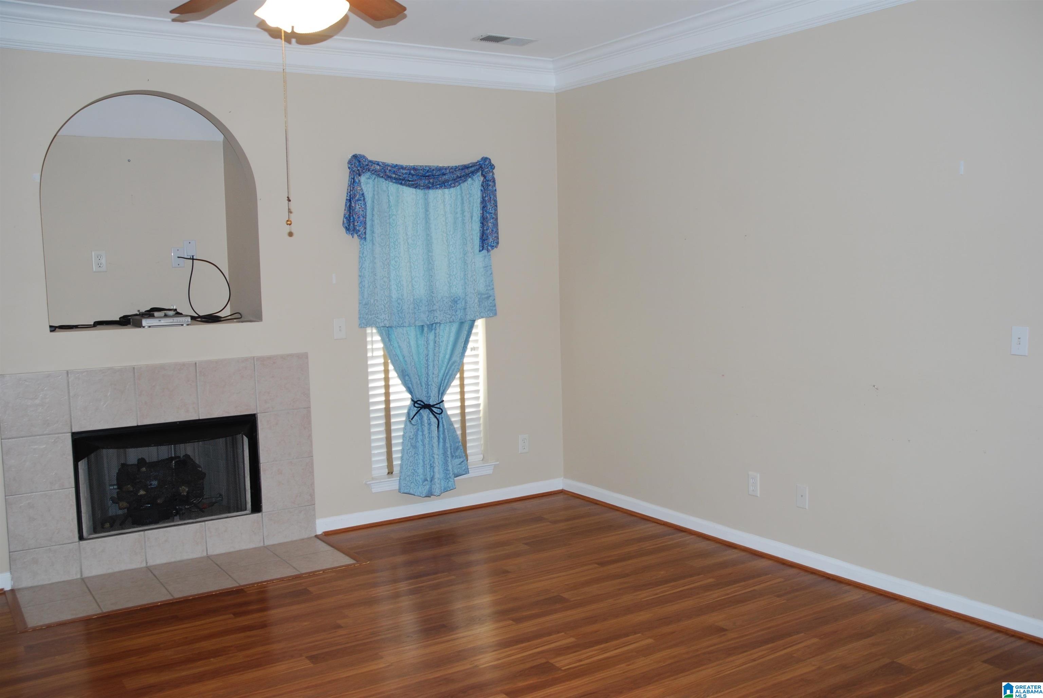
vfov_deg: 40.1
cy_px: 349
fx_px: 957
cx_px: 522
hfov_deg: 57.2
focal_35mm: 33
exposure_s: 1/60
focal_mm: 22
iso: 200
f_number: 3.8
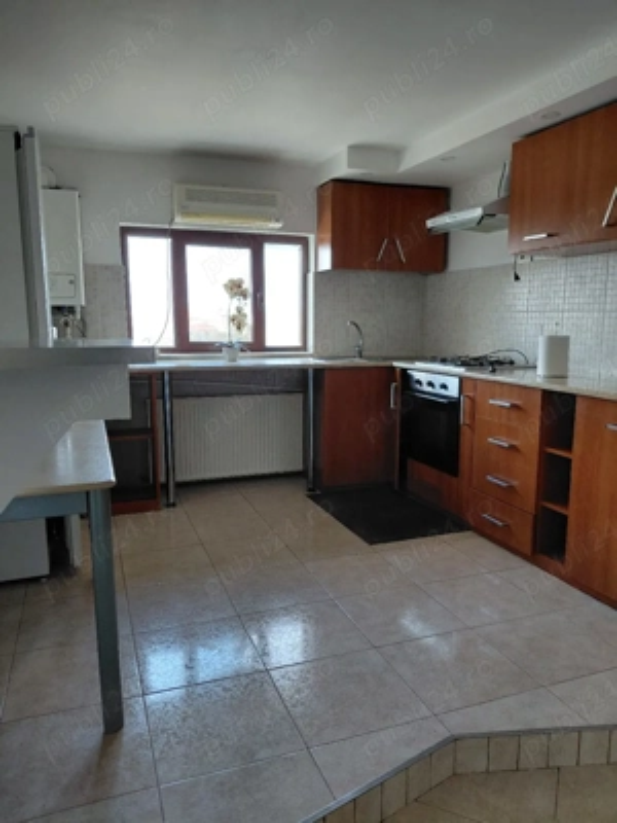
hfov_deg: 54.9
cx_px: 308
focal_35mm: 25
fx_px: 594
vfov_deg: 69.4
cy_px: 412
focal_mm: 4.69
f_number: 1.8
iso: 160
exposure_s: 1/100
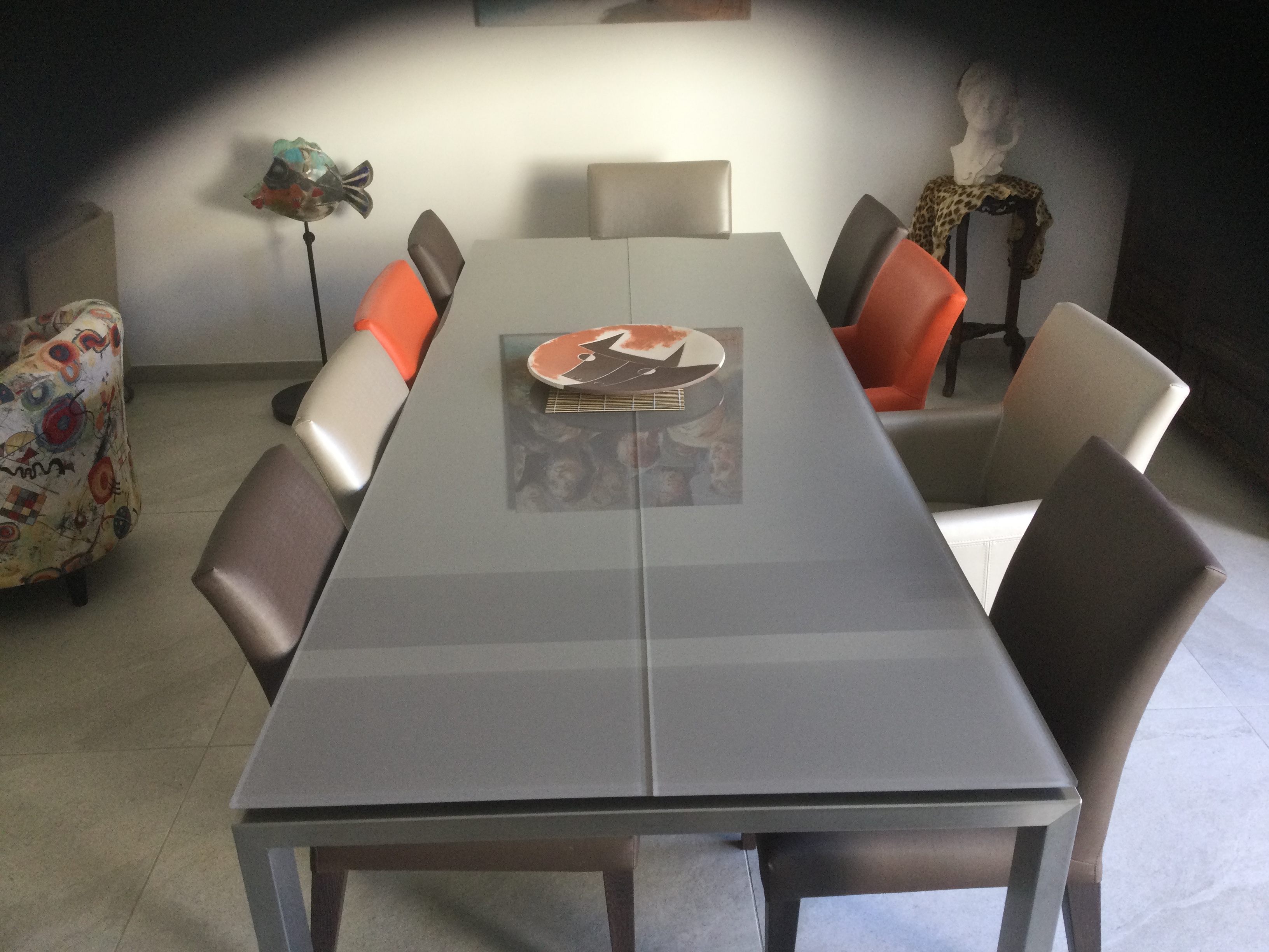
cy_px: 476
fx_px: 1136
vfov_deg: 45.4
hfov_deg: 58.4
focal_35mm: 31
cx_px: 634
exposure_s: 1/33
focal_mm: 3.3
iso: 80
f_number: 2.4
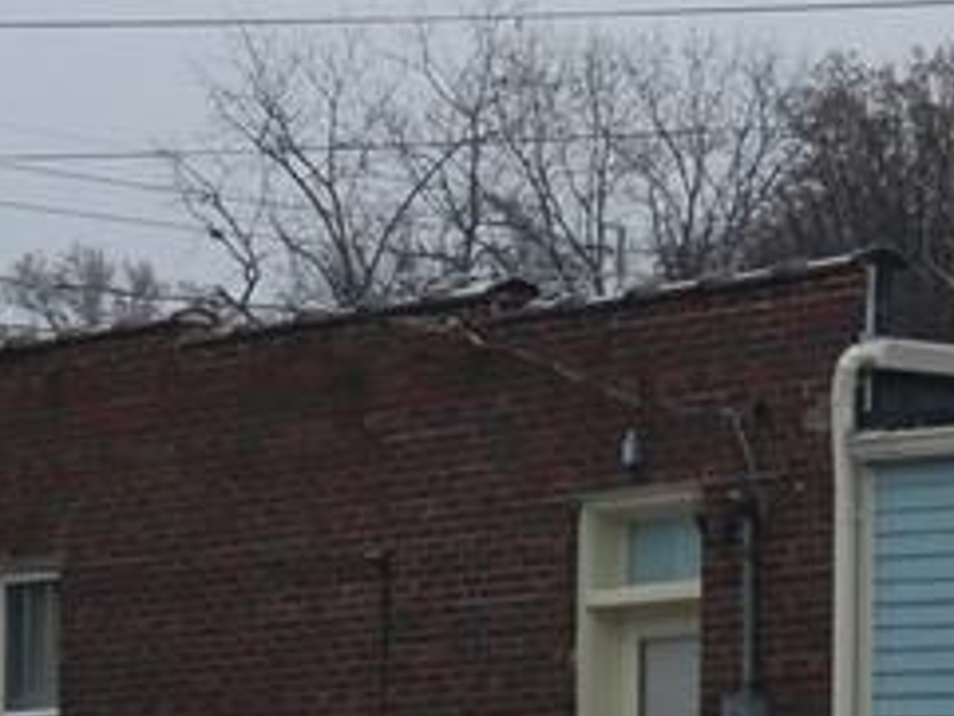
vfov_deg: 7.0
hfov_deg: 9.3
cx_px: 869
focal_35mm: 212
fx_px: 5846
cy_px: 661
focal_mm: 25
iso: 1600
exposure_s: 1/250
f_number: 5.3
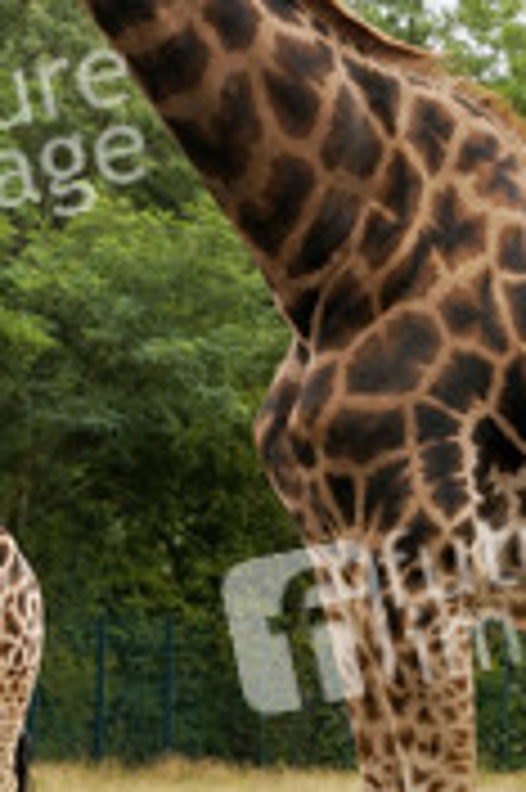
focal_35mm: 289
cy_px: 382
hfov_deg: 4.7
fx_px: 6346
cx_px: 45
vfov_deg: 7.1
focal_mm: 127
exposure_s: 1/320
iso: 640
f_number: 7.1
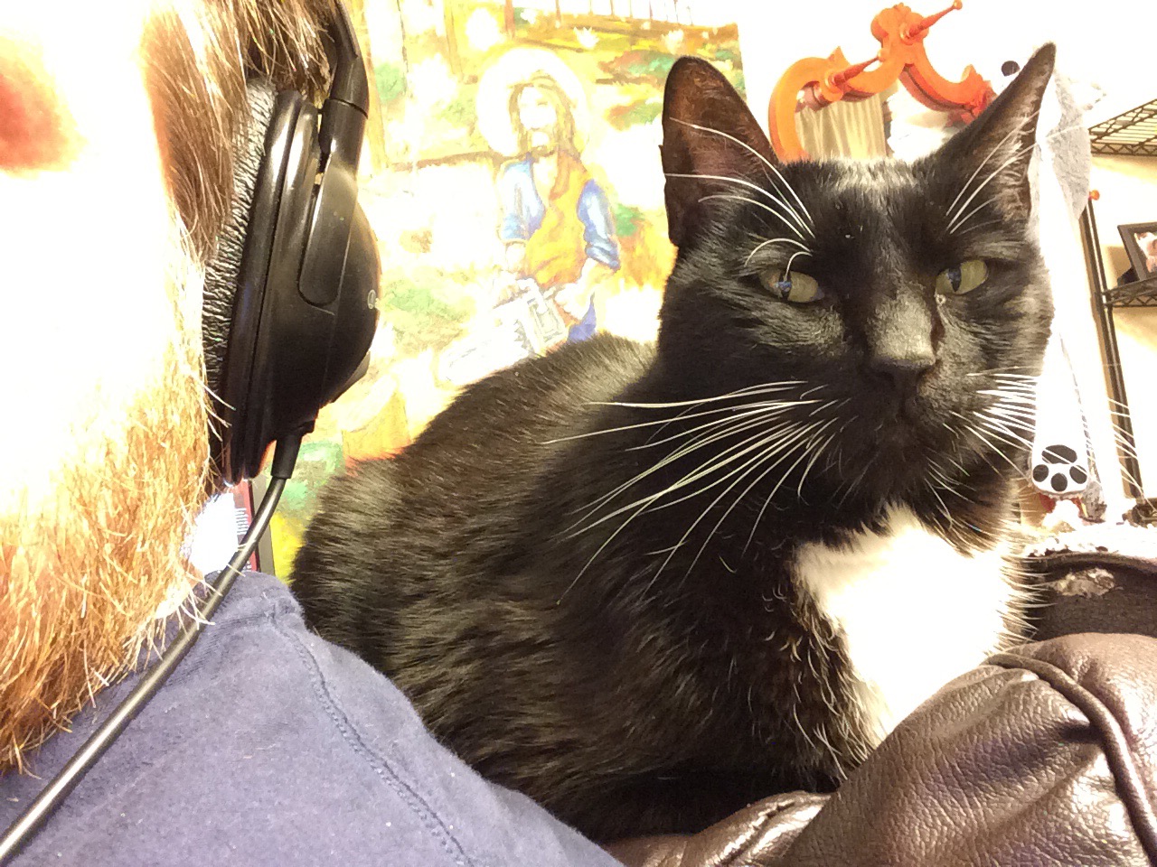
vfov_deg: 45.4
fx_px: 1036
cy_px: 434
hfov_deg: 58.4
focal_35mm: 31
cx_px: 578
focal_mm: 2.15
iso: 250
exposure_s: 1/30
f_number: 2.4
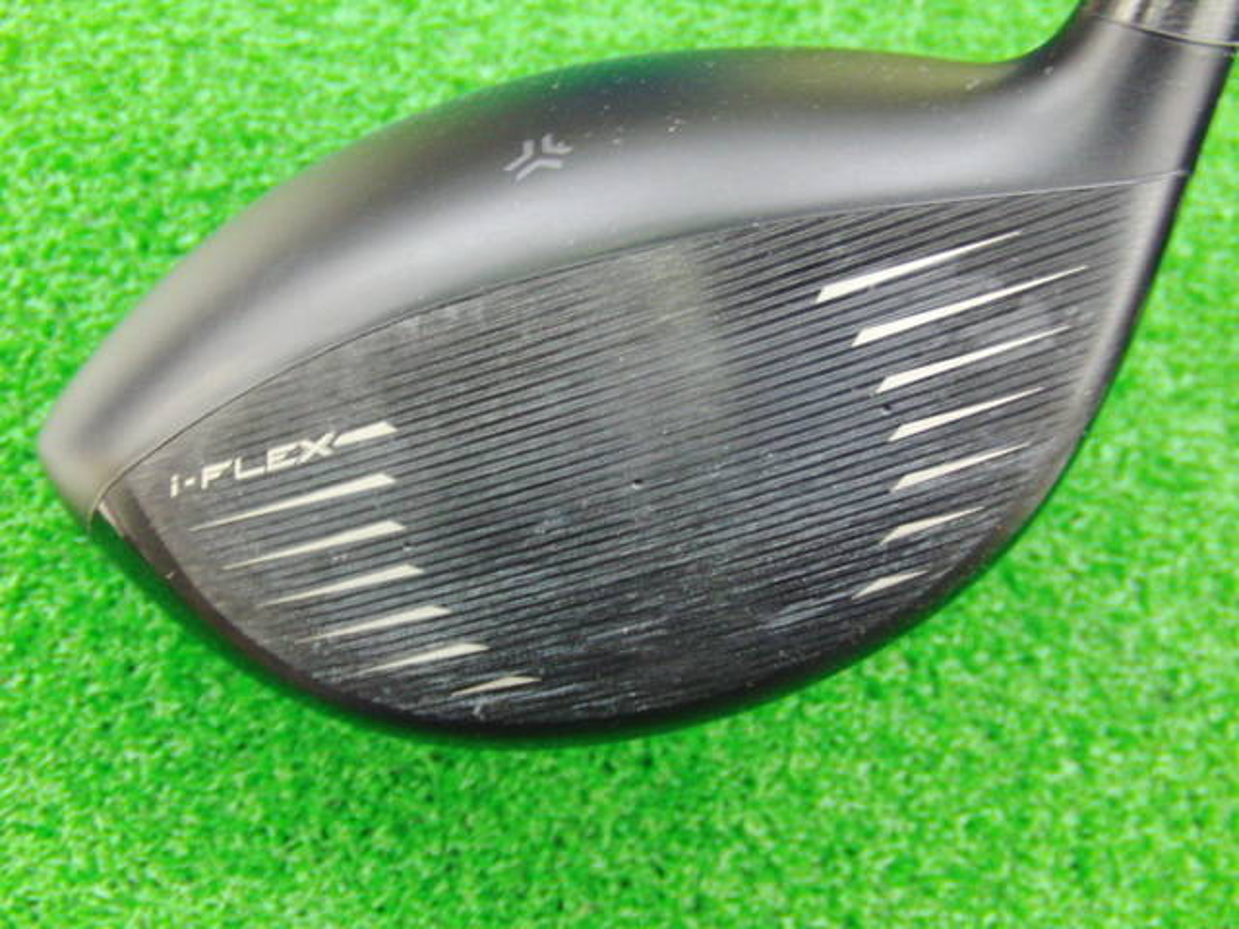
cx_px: 620
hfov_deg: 50.1
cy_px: 464
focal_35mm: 37
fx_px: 1324
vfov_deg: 38.7
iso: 400
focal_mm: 6.42
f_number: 3.6
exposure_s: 1/10
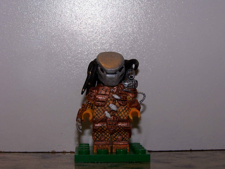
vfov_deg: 18.0
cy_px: 84
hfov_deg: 23.8
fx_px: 533
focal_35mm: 82
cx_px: 112
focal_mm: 13.7
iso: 80
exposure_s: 1/80
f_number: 3.2
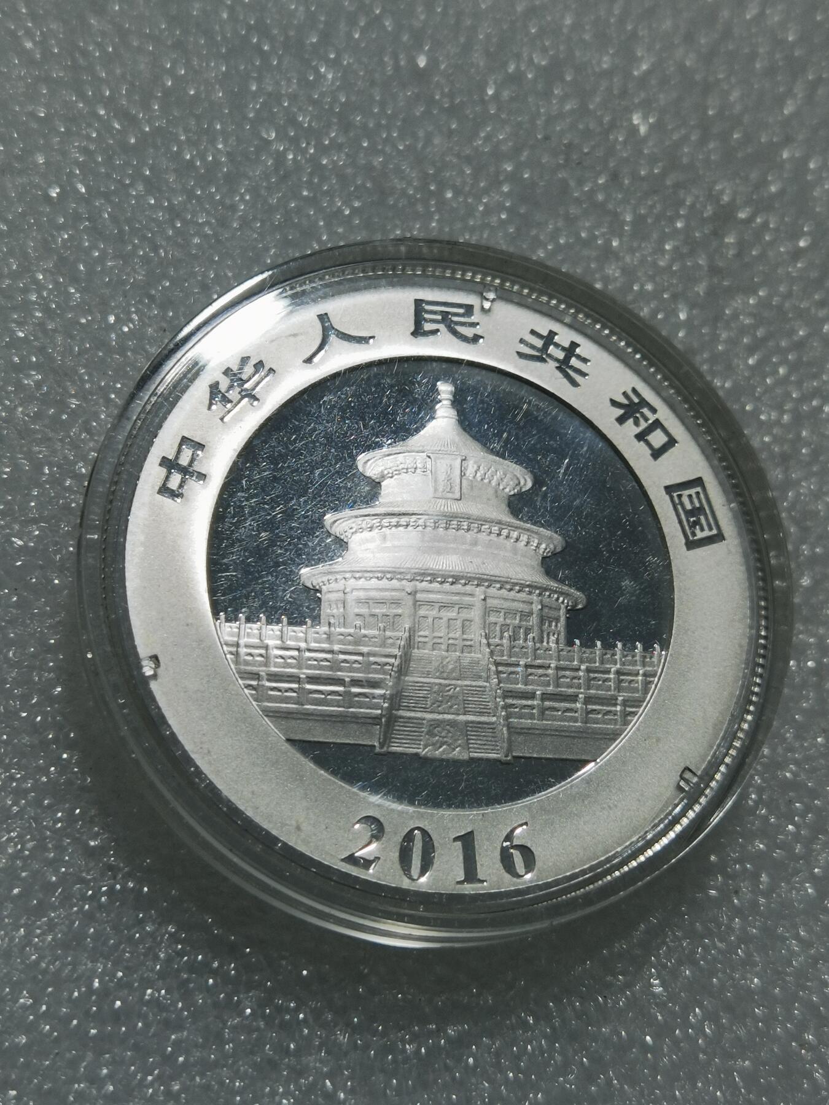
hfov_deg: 22.3
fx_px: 2107
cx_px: 414
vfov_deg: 29.4
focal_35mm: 66
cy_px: 552
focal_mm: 6.67
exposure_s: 1/167
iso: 50
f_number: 1.9
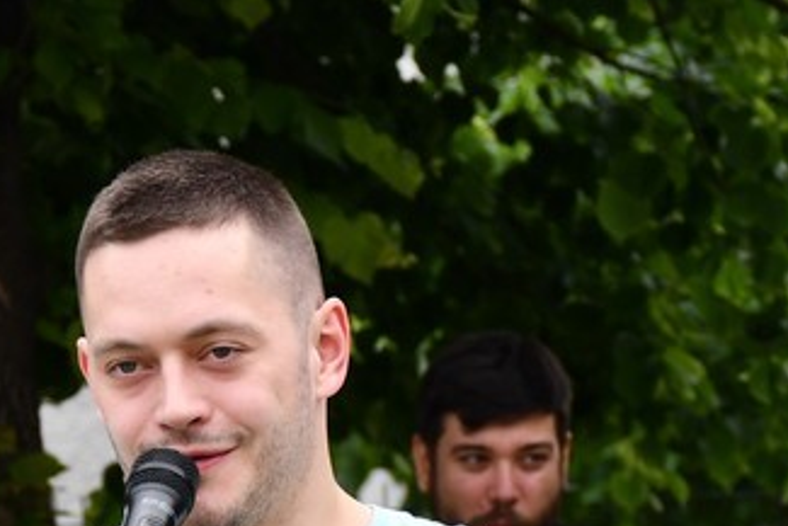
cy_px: 748
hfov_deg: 6.2
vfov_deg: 4.1
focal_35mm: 331
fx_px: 7248
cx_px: 240
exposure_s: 1/500
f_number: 5.6
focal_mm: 70
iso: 360
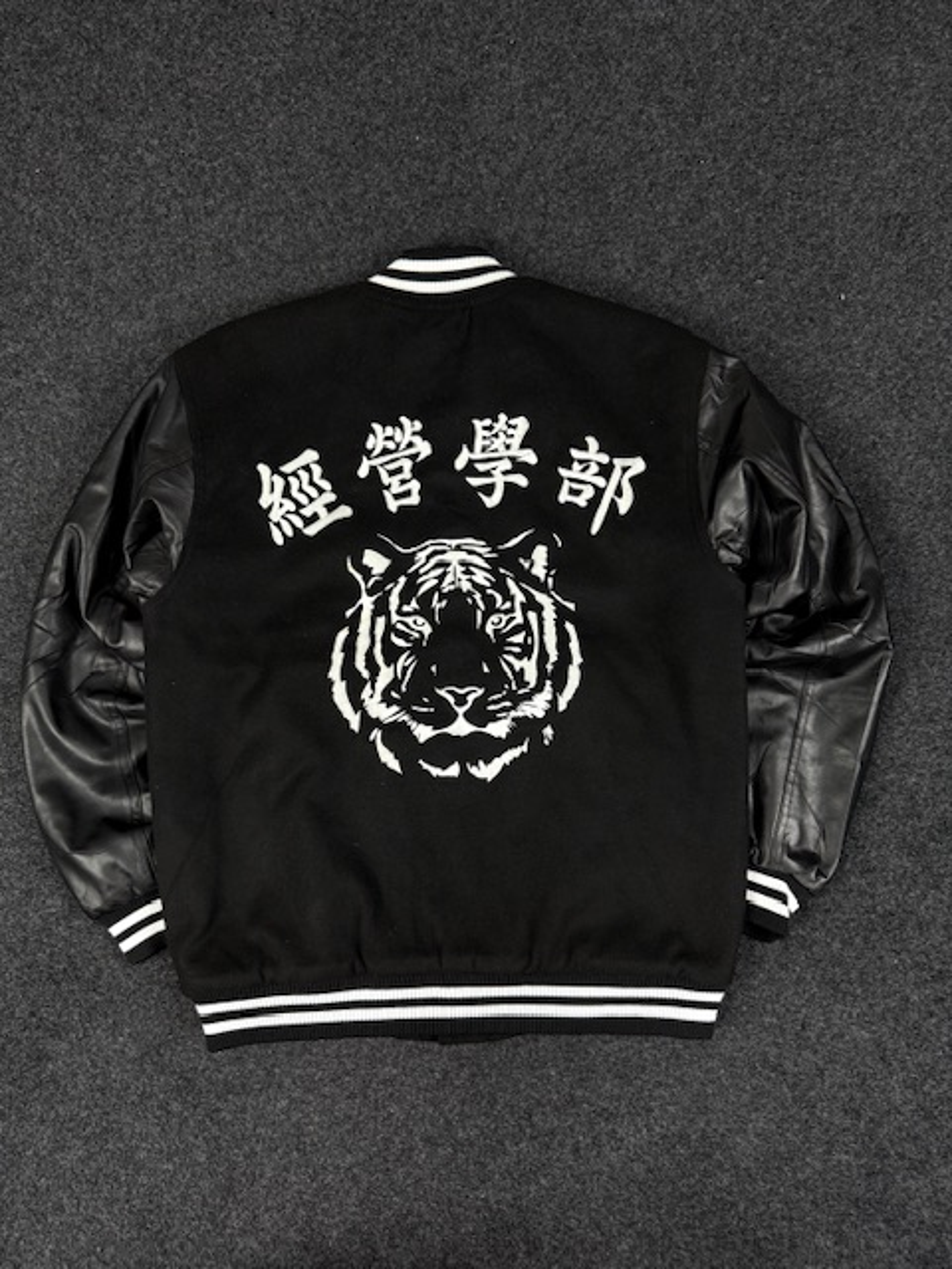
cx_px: 476
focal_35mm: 24
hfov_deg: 56.8
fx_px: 880
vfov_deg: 71.6
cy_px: 634
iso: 200
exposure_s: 1/100
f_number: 1.78
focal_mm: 6.76
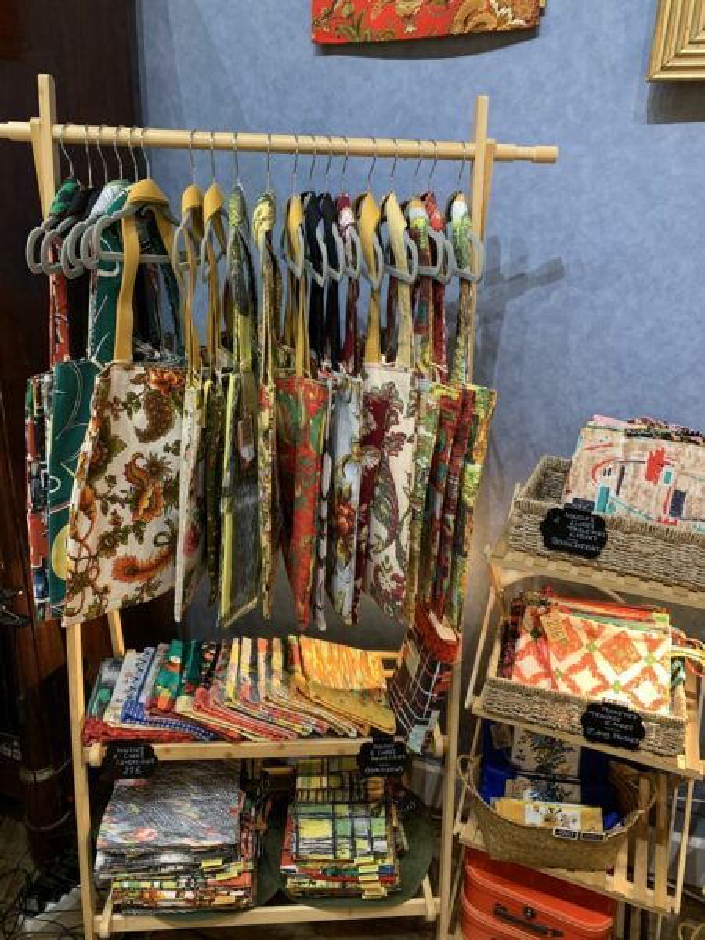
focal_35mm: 26
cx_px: 352
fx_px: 706
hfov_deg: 53.1
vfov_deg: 67.3
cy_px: 470
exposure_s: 1/50
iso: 160
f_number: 1.8
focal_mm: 4.25
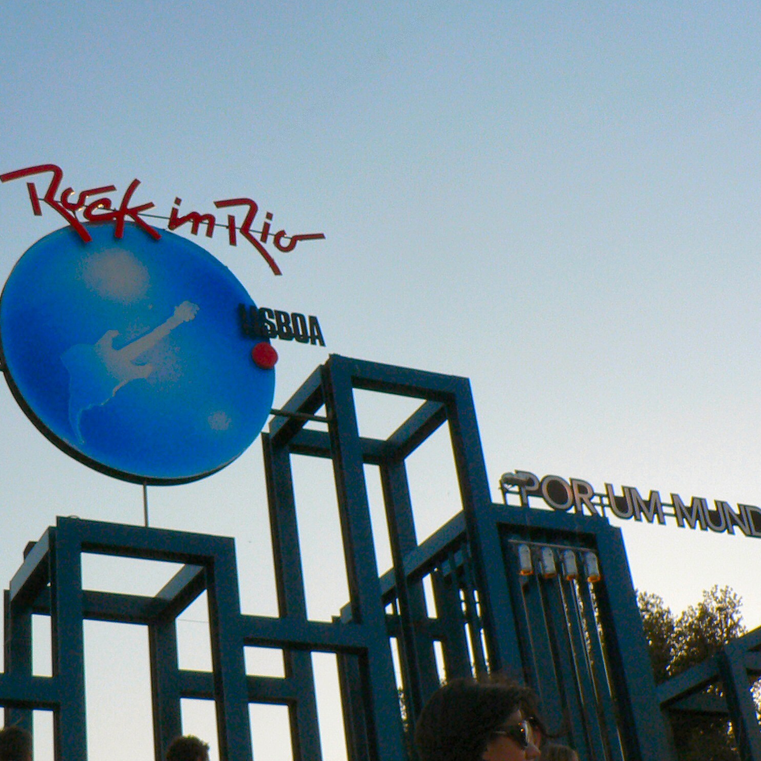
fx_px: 1368
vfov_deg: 31.1
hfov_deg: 30.5
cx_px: 180
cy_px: 426
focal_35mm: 55
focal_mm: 6
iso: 100
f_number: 5.6
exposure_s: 1/400
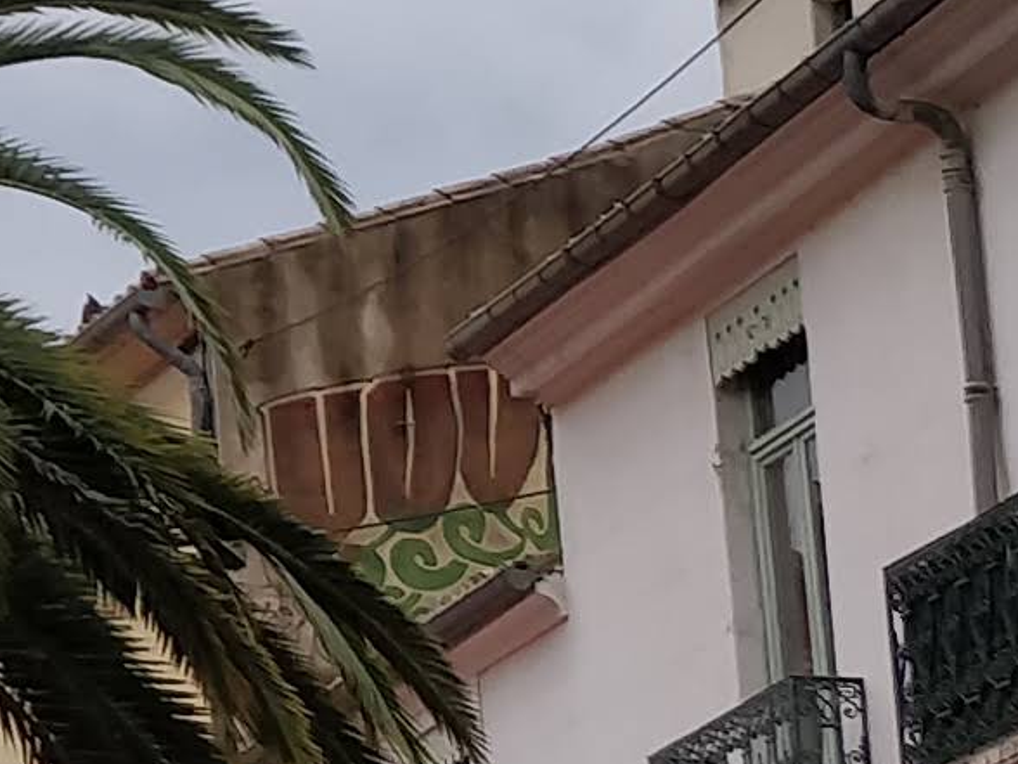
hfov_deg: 9.8
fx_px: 5529
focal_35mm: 188
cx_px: -1053
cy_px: -97
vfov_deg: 7.8
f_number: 1.7
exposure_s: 1/3384
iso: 200
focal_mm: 4.1
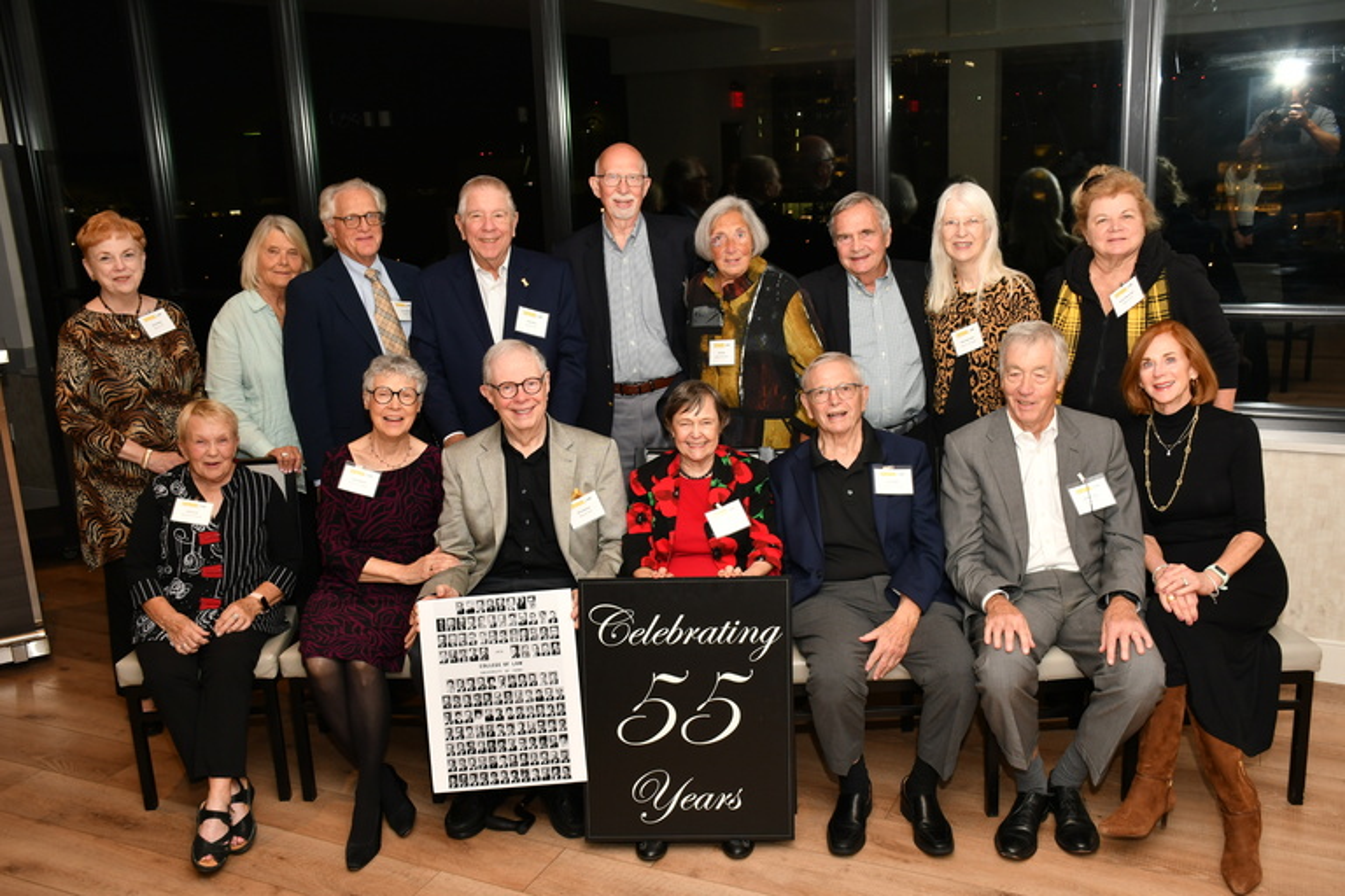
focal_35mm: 33
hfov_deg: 57.2
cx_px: 672
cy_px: 448
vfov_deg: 40.0
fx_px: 1233
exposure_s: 1/60
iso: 400
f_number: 6.3
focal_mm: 22
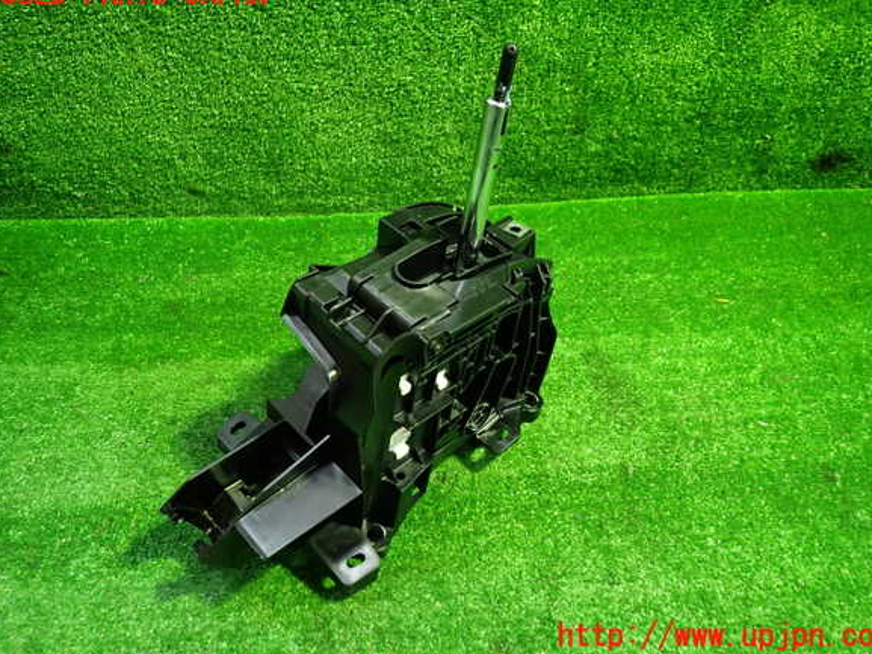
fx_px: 655
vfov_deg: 53.1
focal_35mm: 26
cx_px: 446
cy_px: 316
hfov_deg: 67.3
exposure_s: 1/30
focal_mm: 4.5
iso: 320
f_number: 2
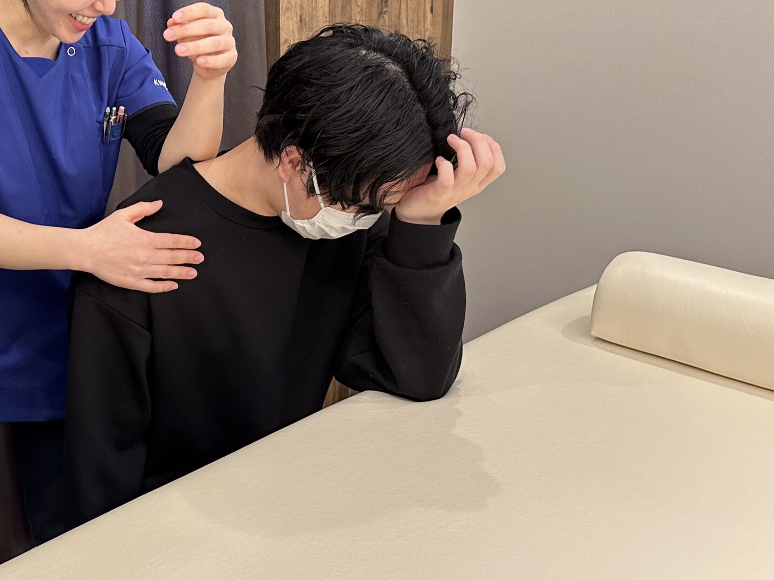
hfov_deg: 41.7
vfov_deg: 33.5
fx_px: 962
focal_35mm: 43
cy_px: 249
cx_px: 138
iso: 250
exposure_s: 1/100
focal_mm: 6.86
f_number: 1.78
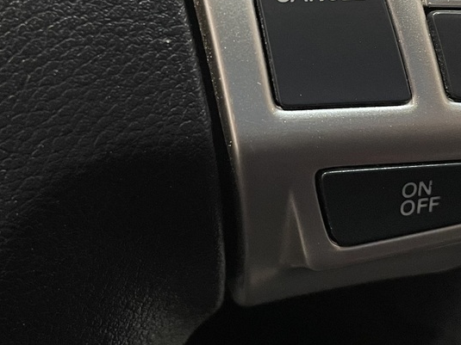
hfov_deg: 27.8
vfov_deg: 20.7
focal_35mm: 70
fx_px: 932
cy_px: 53
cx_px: 240
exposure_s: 1/76
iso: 125
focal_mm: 4.2
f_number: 1.6
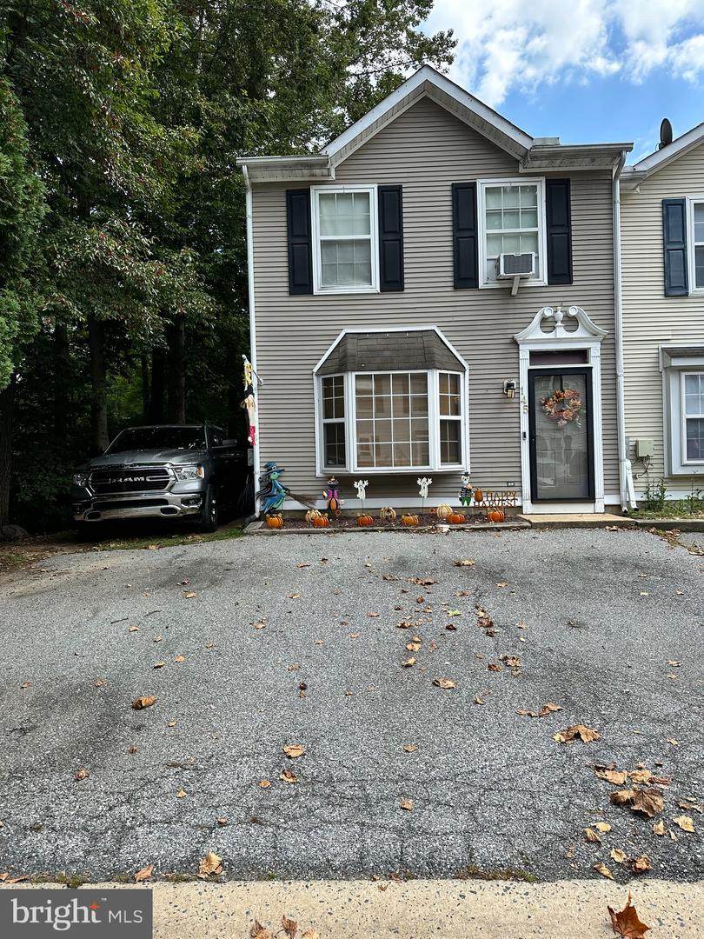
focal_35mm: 24
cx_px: 352
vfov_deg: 71.6
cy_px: 470
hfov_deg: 56.8
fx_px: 651
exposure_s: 1/1433
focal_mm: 6.86
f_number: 1.78
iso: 80
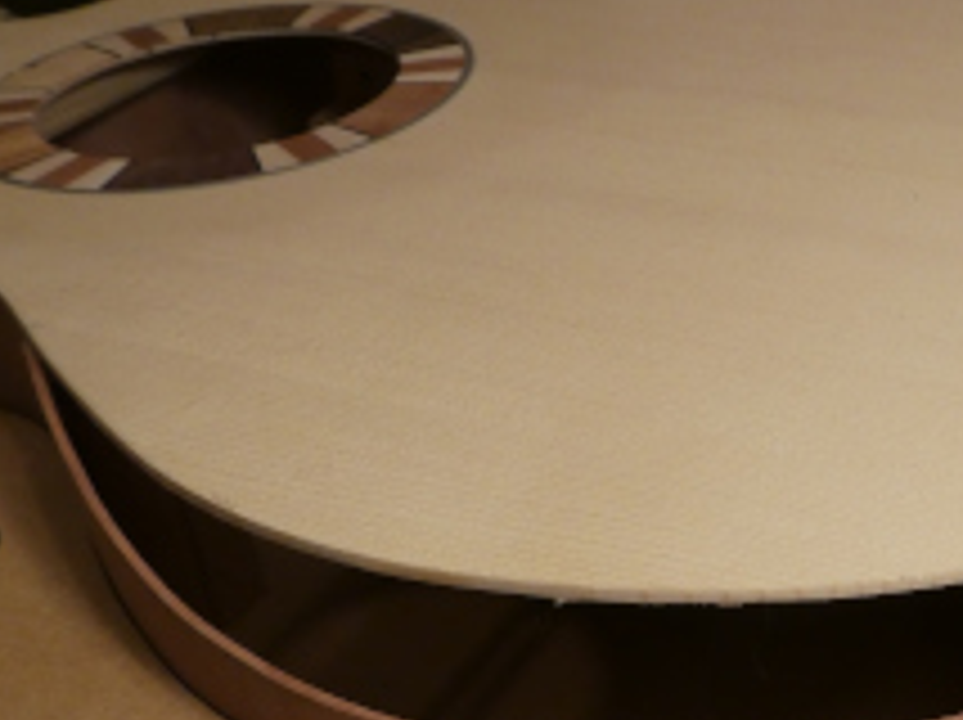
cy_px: 598
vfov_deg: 24.7
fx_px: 1612
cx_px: 716
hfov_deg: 32.7
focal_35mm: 58
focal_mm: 5.4
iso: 320
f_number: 3.5
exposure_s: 1/80
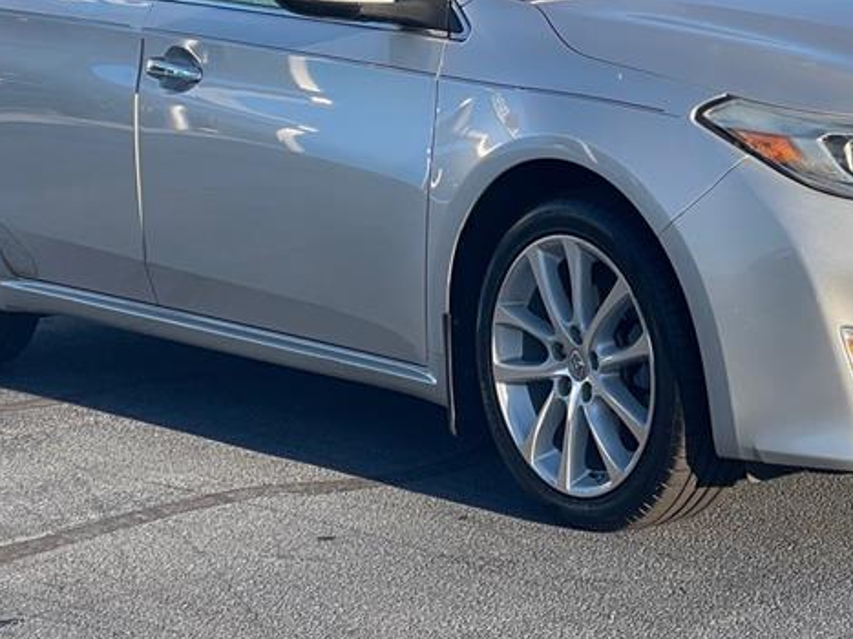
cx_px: 627
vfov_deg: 13.0
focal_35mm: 114
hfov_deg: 17.2
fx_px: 2808
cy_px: 172
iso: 25
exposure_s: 1/773
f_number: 2
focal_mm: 6
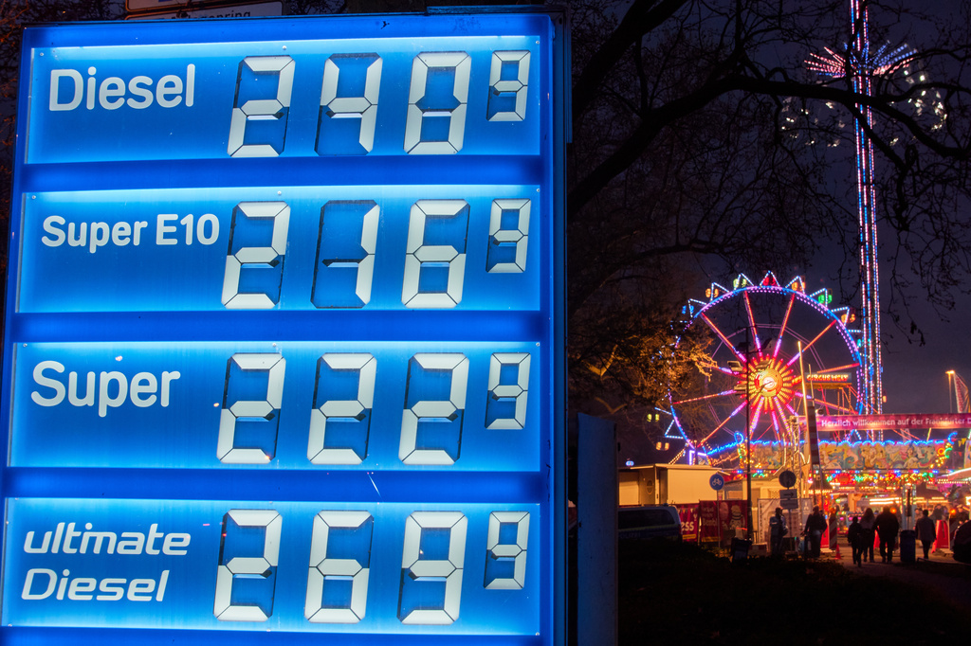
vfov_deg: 25.5
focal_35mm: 53
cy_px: 323
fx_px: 1429
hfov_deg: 37.5
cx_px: 486
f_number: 9
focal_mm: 19.5
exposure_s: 1/20
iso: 250
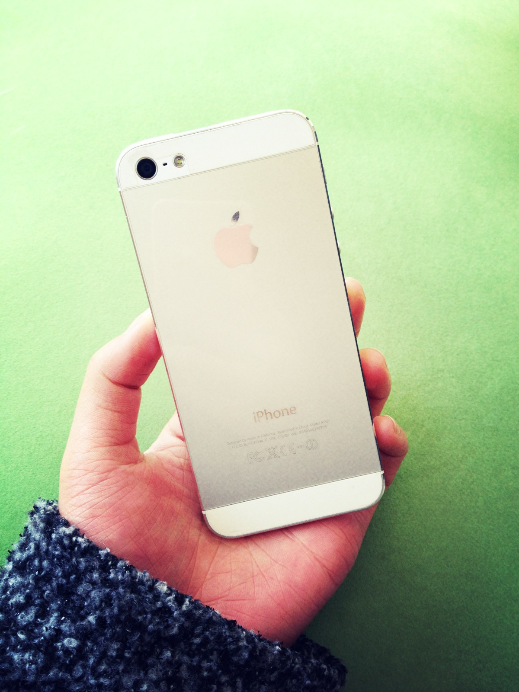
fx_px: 700
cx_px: 260
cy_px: 346
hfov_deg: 40.7
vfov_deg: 52.6
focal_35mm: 35
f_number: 2.4
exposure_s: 1/40
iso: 50
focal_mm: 4.28
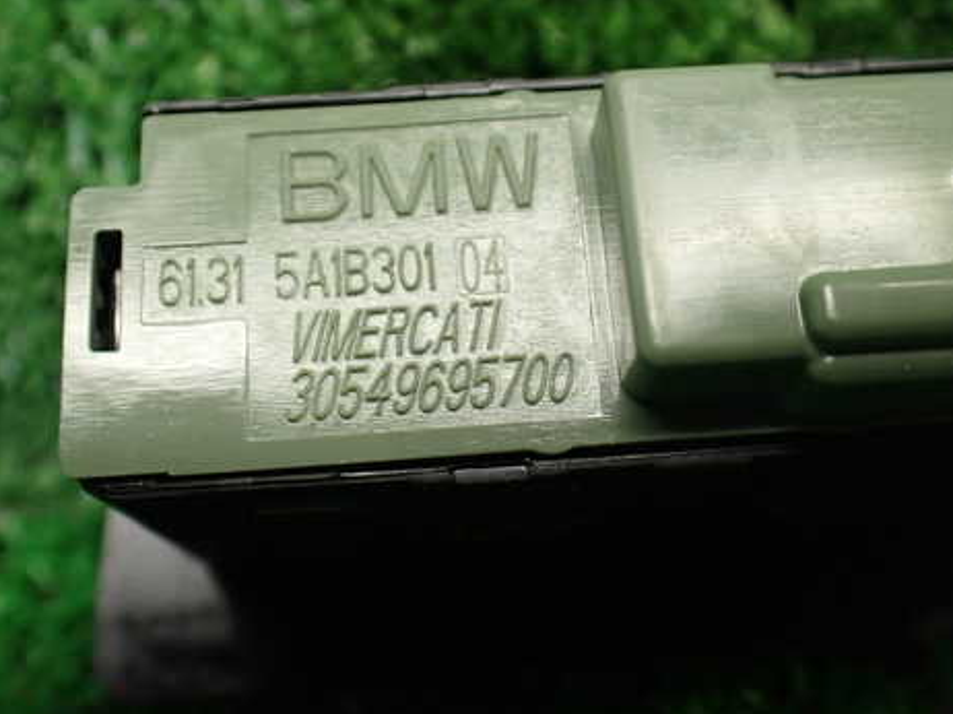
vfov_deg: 36.8
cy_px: 328
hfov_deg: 47.9
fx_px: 1073
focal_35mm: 39
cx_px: 481
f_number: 2.3
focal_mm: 5.4
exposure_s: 1/125
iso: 640
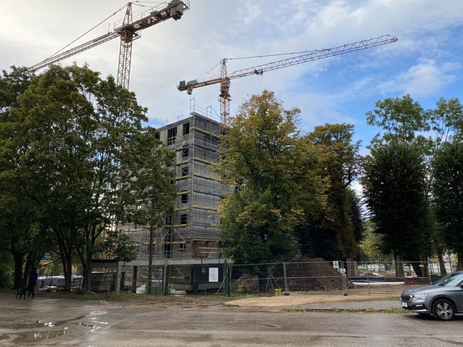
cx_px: 232
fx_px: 348
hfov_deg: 67.3
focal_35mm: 26
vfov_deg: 53.1
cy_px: 174
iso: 32
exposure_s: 1/673
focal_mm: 4.25
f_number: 1.8
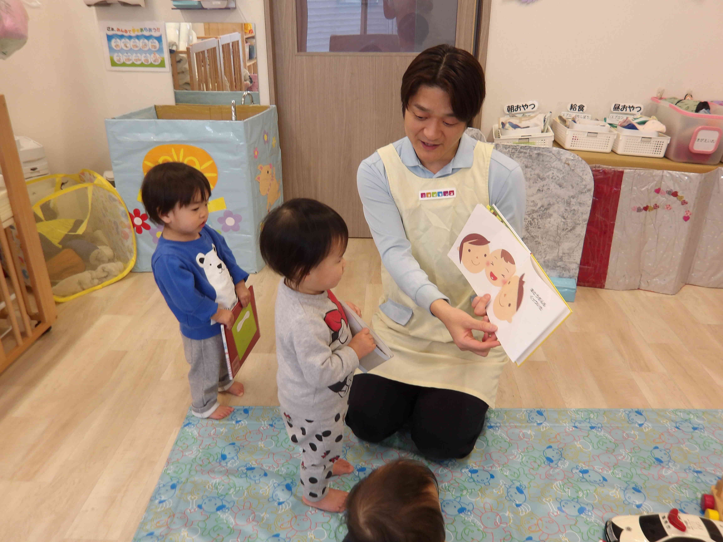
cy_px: 271
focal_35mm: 27
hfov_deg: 65.3
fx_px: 564
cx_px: 362
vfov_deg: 51.4
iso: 100
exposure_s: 1/41
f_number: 3
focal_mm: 4.9
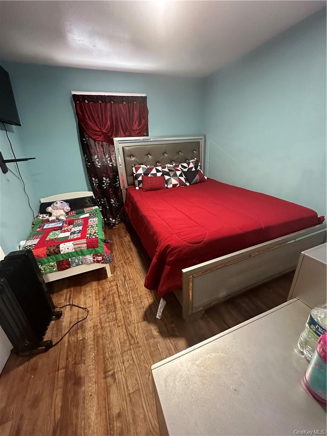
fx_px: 176
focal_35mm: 14
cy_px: 218
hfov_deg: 85.7
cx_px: 164
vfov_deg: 102.1
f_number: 2.2
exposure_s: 1/60
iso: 800
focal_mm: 2.22
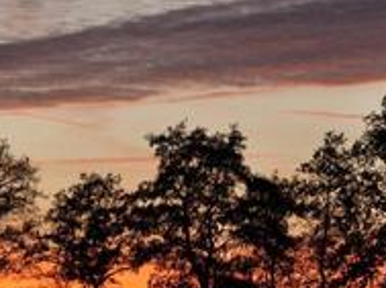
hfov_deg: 6.1
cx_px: 159
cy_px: 240
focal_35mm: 323
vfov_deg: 4.6
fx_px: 3595
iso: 800
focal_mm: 92
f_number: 10
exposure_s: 1/40
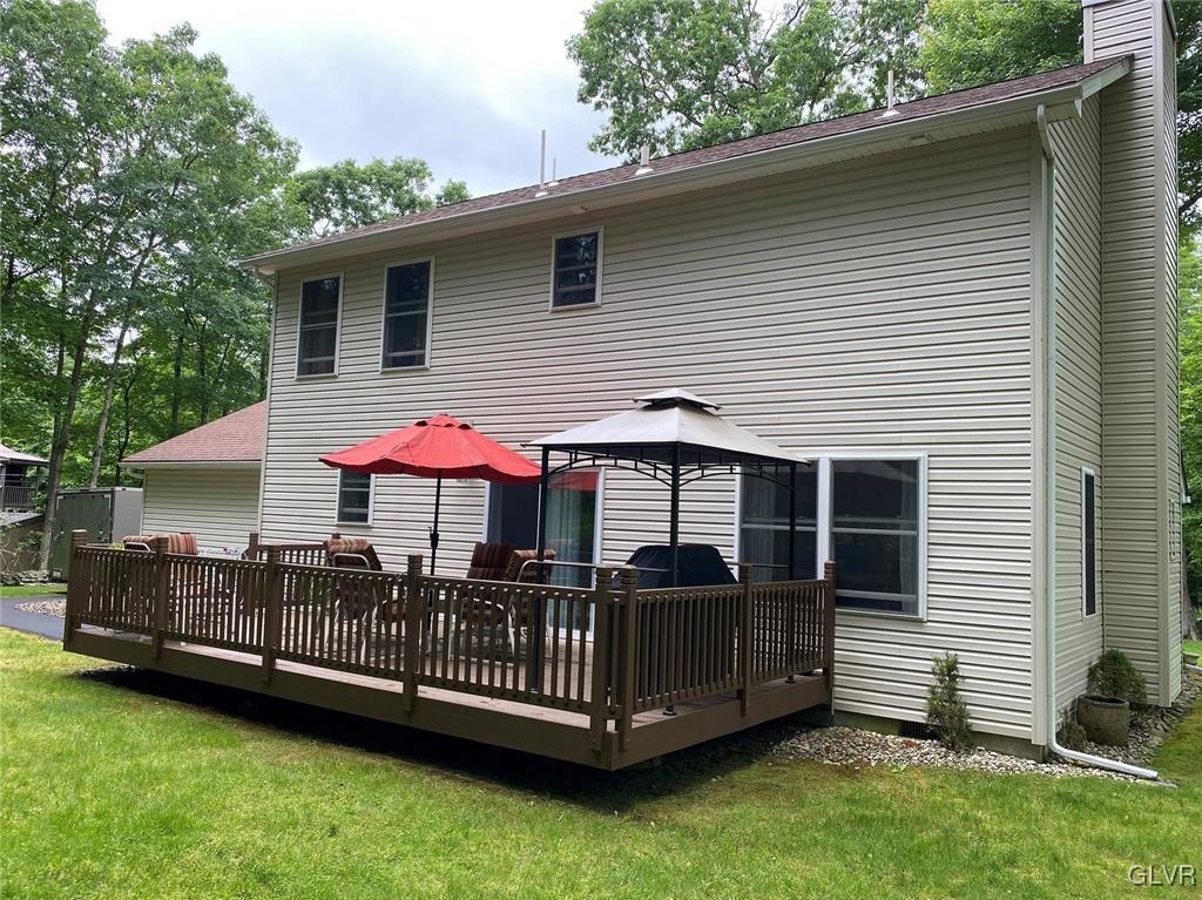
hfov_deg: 67.3
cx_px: 601
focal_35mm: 26
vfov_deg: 53.0
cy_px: 450
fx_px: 902
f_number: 1.8
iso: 32
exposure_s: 1/359
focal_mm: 4.25
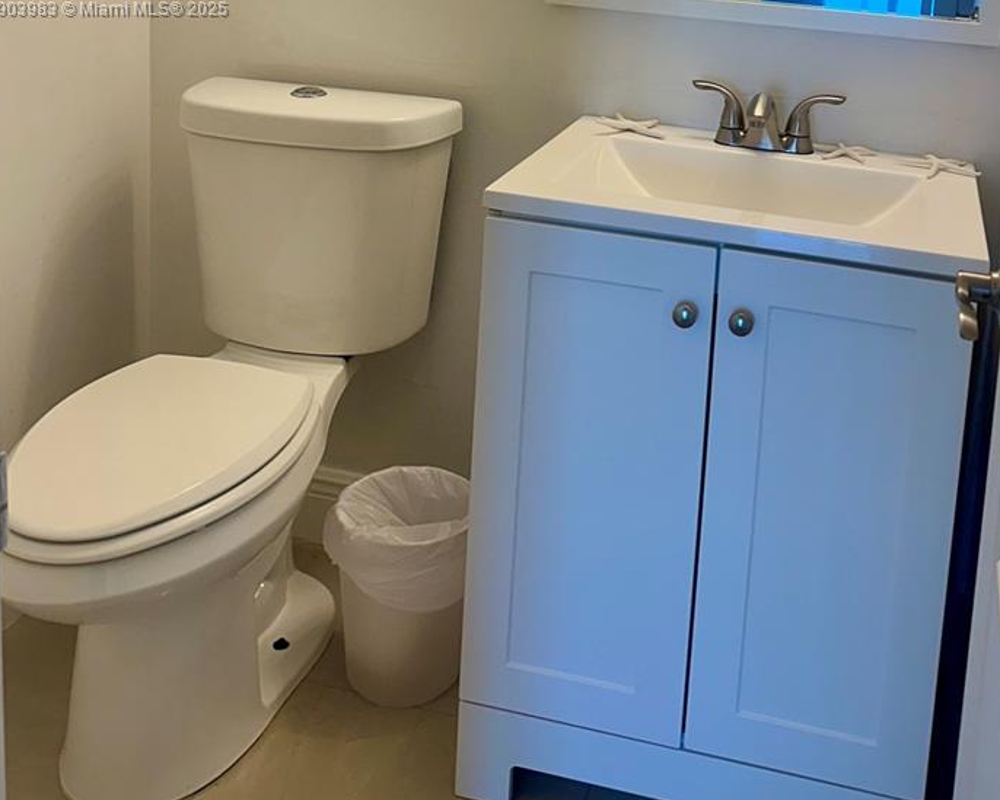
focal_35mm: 41
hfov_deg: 44.5
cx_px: 617
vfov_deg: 33.5
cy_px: 10
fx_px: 1214
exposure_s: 1/139
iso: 64
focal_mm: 6.86
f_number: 1.78
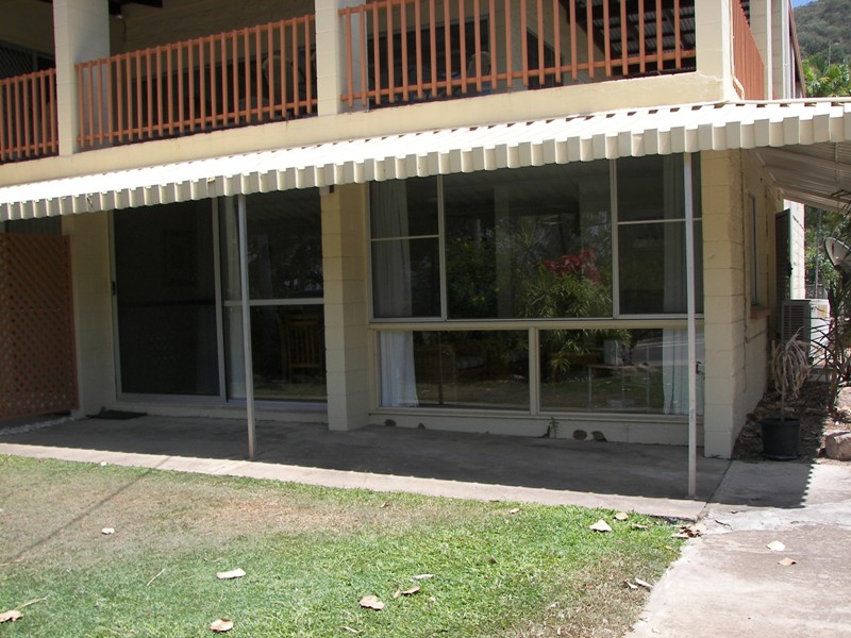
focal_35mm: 36
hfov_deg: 51.4
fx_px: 885
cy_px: 319
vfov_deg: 39.7
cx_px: 426
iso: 50
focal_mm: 6
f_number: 2.8
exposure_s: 1/640
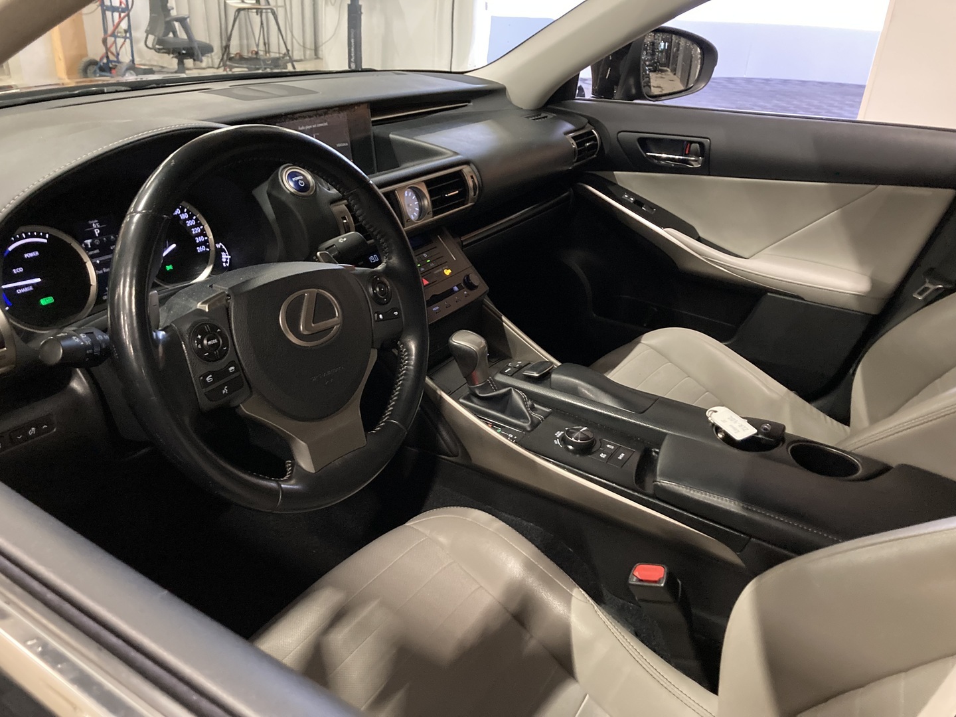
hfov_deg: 63.4
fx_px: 773
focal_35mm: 28
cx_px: 478
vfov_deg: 49.7
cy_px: 358
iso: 640
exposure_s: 1/24
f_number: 1.8
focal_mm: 3.99
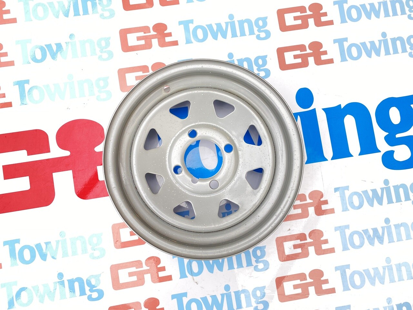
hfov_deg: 67.3
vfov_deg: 53.1
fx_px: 310
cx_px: 206
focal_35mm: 26
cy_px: 155
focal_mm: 4.25
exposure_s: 1/100
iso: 64
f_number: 1.8
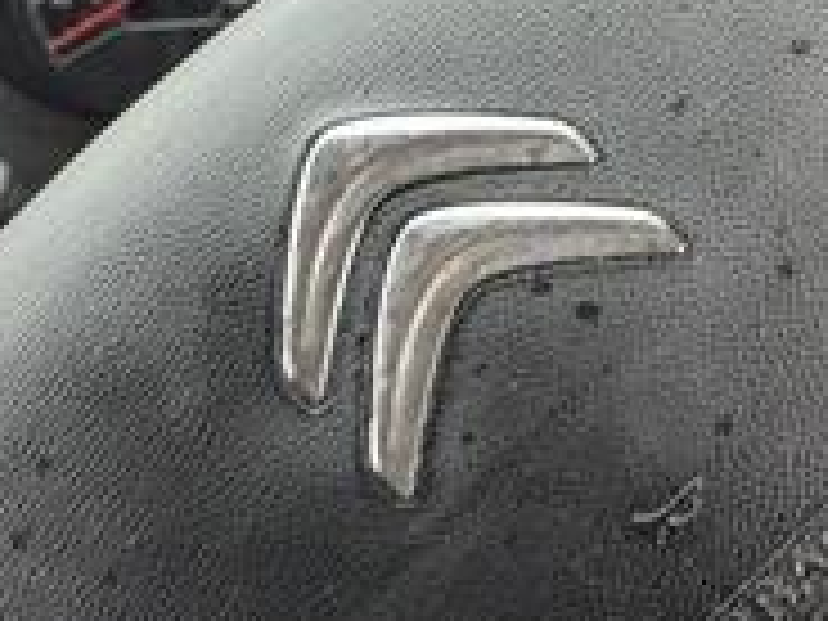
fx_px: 1627
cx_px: 698
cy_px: 400
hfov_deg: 27.8
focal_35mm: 68
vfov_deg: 21.6
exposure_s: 1/60
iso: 500
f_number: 2.2
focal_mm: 2.22
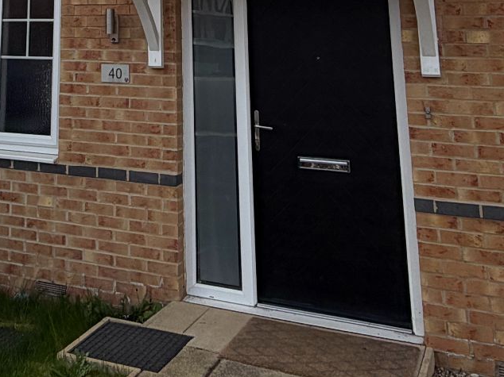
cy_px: -144
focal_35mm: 53
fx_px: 771
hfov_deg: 35.2
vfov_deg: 23.5
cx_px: 111
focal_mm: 2.22
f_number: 2.2
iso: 32
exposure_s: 1/1087
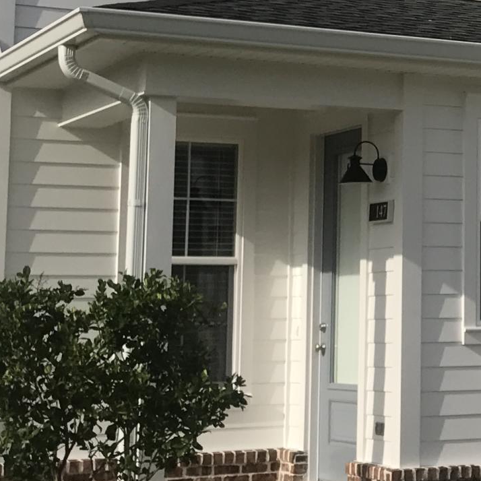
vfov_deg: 16.6
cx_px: 565
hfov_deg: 16.1
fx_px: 1635
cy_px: 100
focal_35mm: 104
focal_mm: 3.99
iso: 20
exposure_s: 1/5051
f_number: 1.8
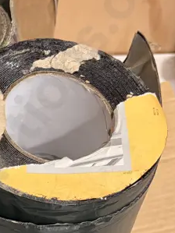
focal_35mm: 89
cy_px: 222
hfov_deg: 15.8
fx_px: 600
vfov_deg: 21.4
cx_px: -45
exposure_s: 1/100
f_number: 1.6
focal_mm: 5.96
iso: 100
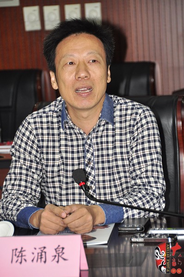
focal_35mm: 158
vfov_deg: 13.1
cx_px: 92
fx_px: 1212
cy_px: 138
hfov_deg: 8.7
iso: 800
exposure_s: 1/160
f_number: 5.6
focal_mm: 105
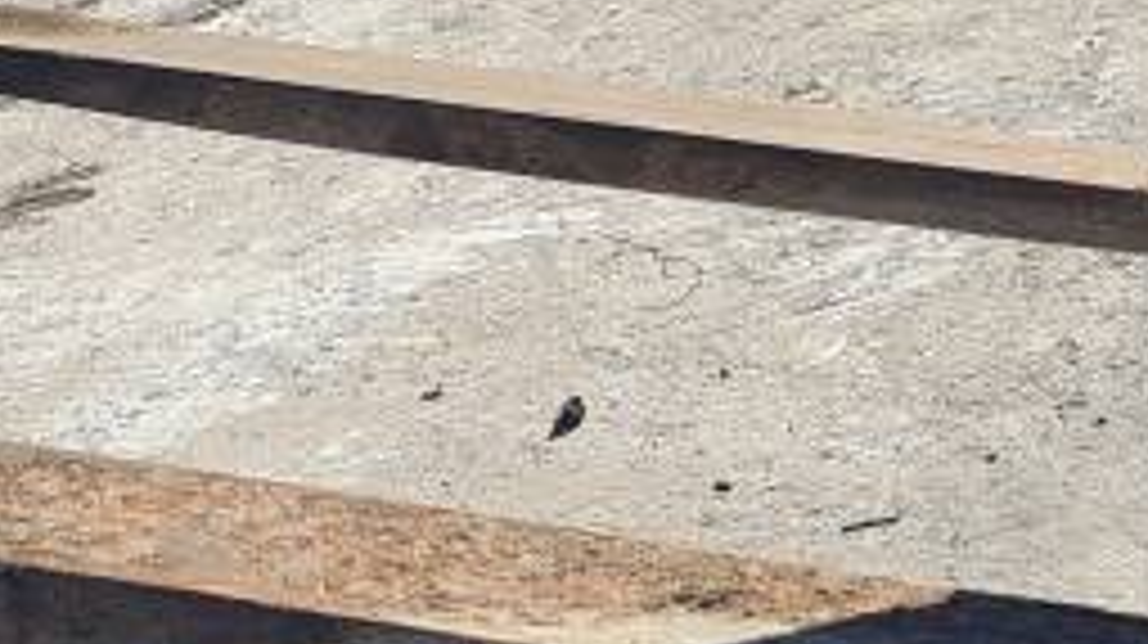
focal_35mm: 107
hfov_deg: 20.0
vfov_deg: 11.3
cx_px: 504
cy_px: 248
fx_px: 3255
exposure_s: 1/1073
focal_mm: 4.6
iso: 32
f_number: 2
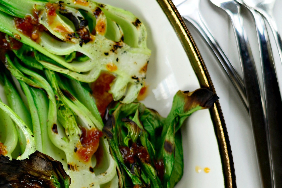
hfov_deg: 15.2
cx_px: -57
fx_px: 1018
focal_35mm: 130
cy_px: 198
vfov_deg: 10.4
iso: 160
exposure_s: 1/250
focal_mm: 50
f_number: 2.8
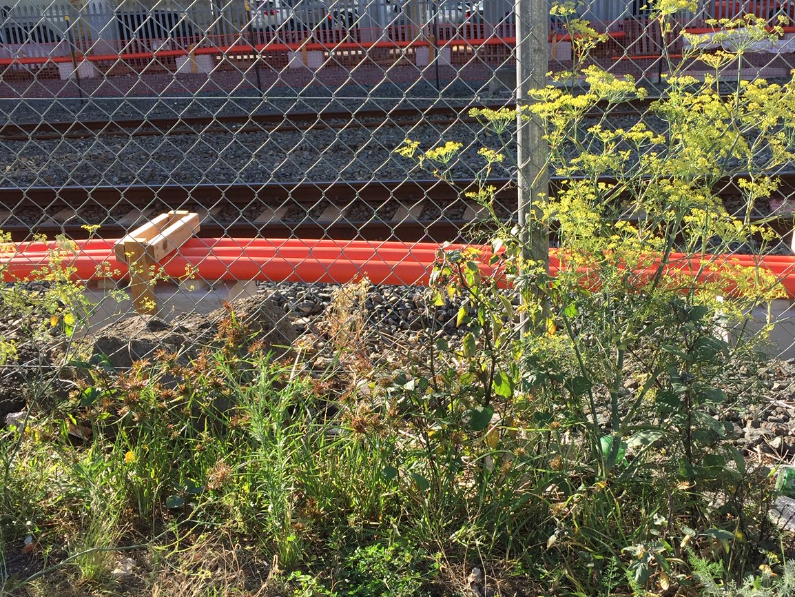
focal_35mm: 41
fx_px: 942
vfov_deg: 35.1
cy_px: 305
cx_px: 451
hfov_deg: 45.7
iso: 32
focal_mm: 4.15
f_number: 2.2
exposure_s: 1/527
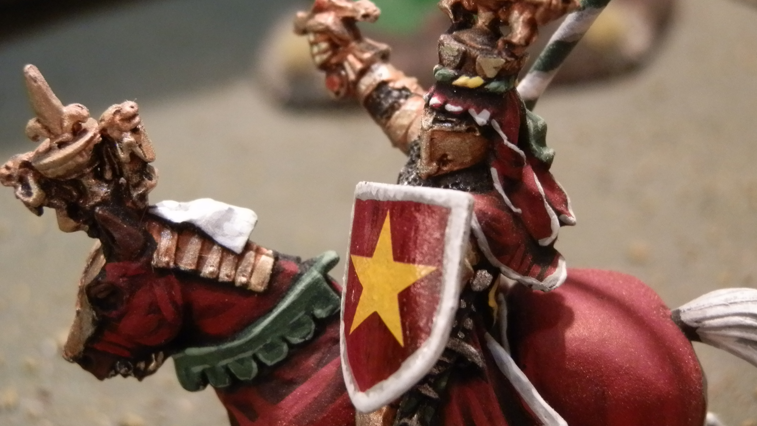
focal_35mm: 67
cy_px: 154
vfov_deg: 18.0
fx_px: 1345
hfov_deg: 31.4
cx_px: 381
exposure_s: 1/50
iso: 400
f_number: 3.7
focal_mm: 10.99
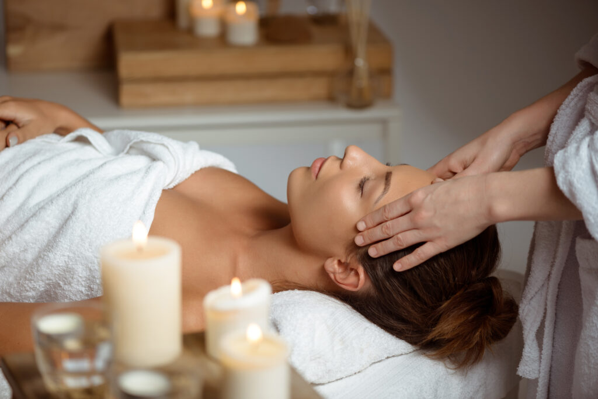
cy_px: 200
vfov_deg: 13.0
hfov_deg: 19.5
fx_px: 1744
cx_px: 299
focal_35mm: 105
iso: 200
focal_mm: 105
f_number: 3.5
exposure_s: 1/160
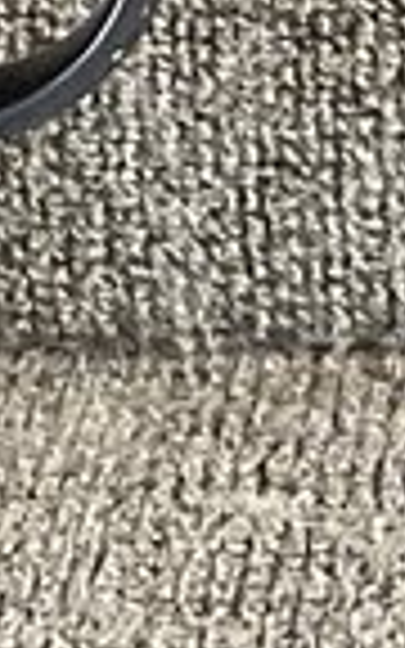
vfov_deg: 6.4
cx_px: 866
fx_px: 5722
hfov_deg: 4.0
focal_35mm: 324
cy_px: -430
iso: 250
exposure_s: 1/40
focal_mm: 3
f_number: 1.8
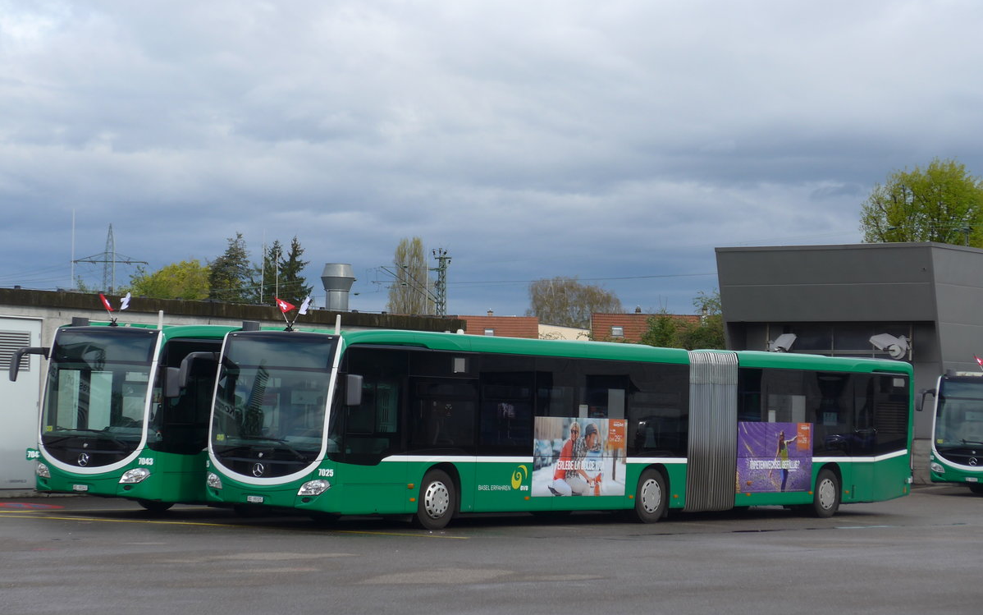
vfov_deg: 12.7
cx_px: 492
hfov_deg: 20.2
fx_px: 2760
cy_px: 250
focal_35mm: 103
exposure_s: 1/400
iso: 80
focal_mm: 19.2
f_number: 4.7
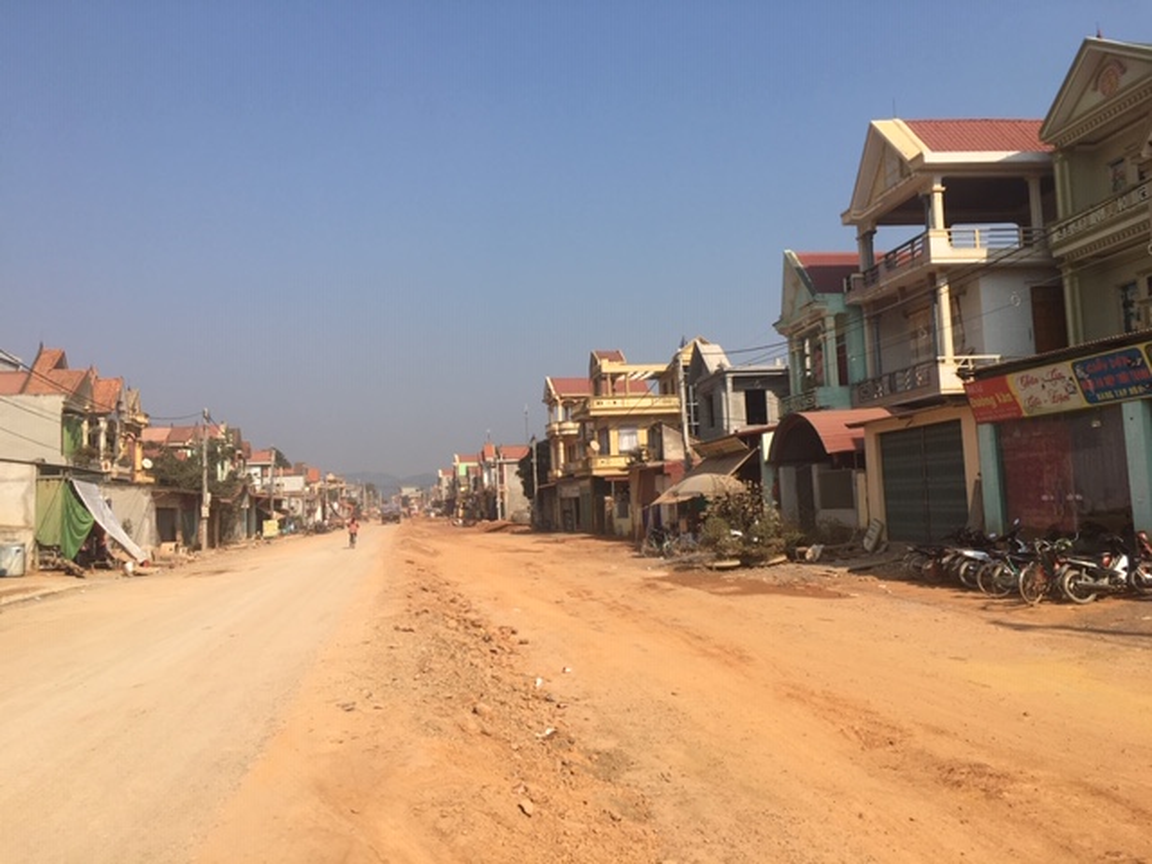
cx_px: 576
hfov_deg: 61.7
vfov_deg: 48.2
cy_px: 432
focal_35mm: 29
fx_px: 965
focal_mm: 4.15
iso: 25
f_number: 2.2
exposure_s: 1/1972
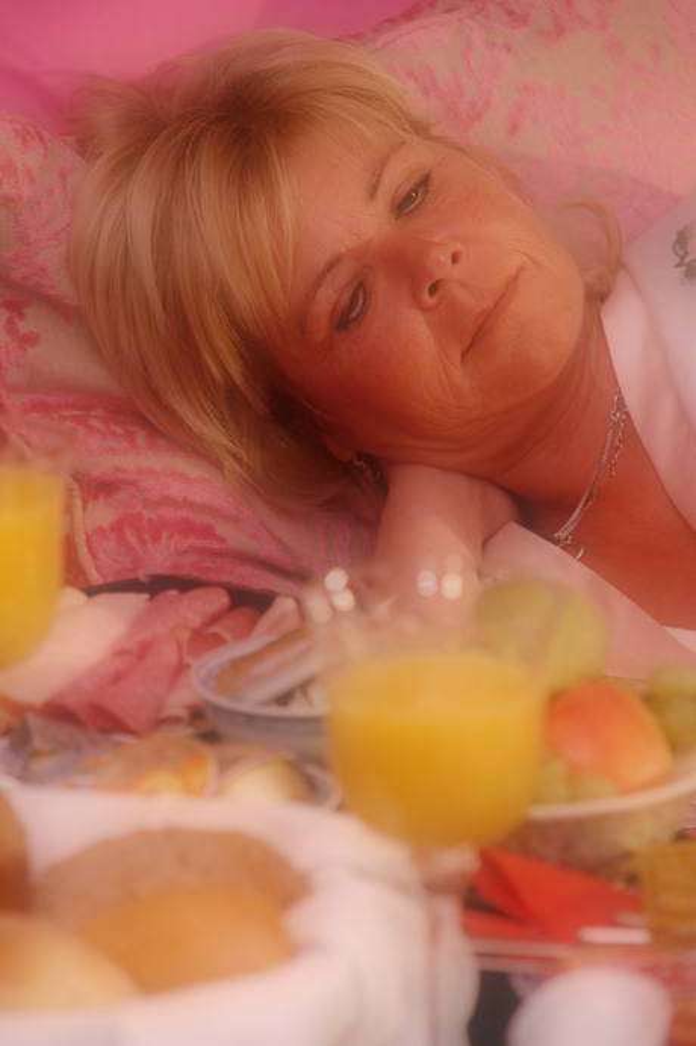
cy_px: 523
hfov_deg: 4.6
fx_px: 8717
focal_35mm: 300
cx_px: 348
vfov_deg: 6.9
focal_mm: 200
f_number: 6.3
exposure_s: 1/60
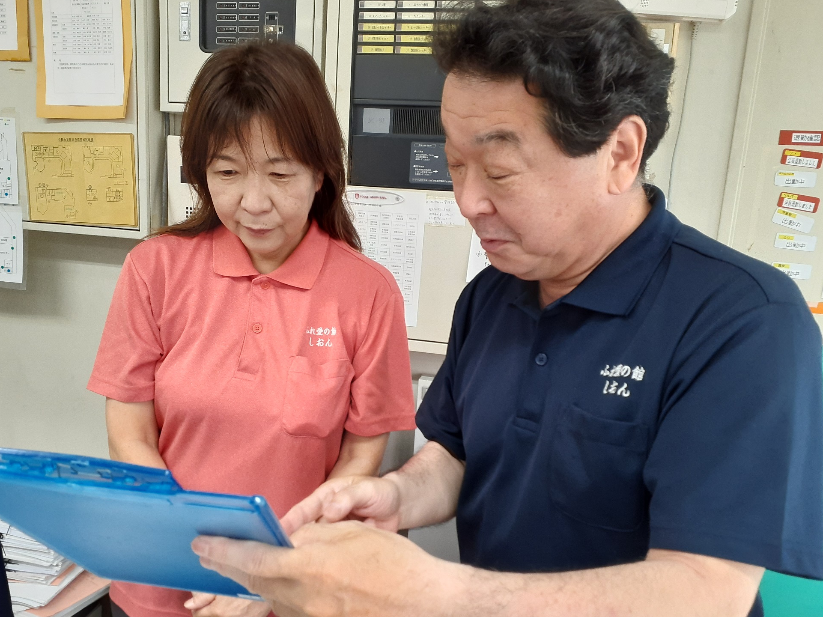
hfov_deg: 61.6
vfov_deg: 48.2
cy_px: 322
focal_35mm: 29
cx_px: 397
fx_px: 689
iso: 80
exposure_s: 1/50
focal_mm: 3.6
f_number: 1.9
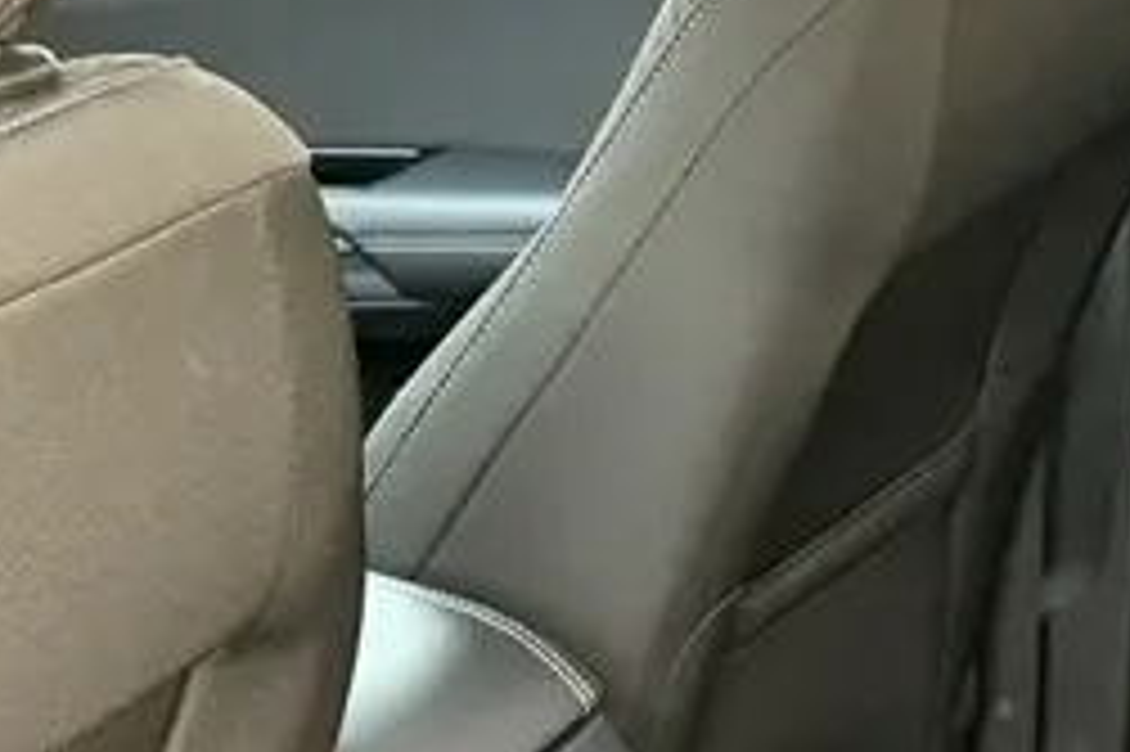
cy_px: 1225
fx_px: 3199
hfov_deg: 19.6
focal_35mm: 102
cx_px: 1044
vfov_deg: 12.5
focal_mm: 6.76
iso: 800
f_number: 1.78
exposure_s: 1/49
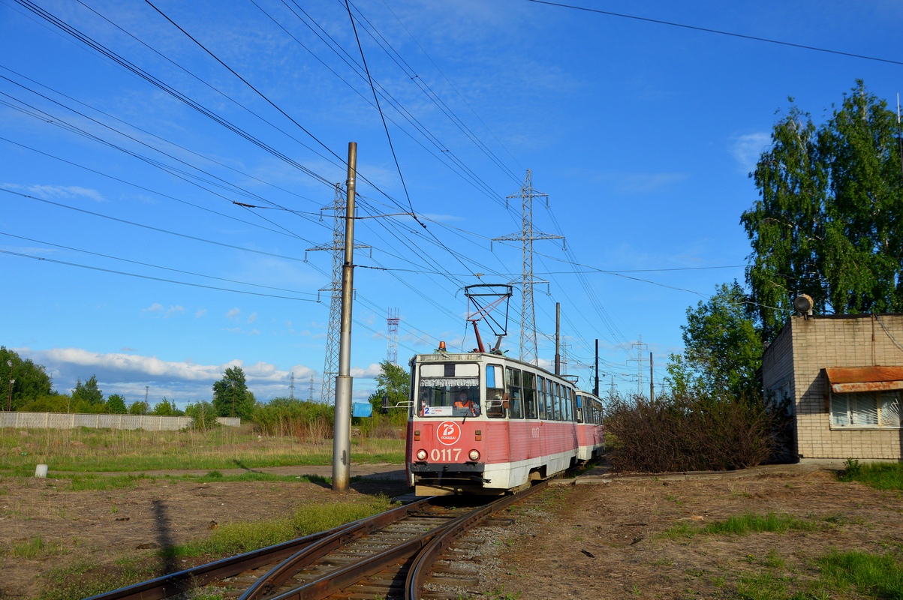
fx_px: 789
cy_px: 300
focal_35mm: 32
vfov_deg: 41.6
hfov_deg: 59.5
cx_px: 452
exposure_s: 1/320
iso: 100
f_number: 9
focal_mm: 21
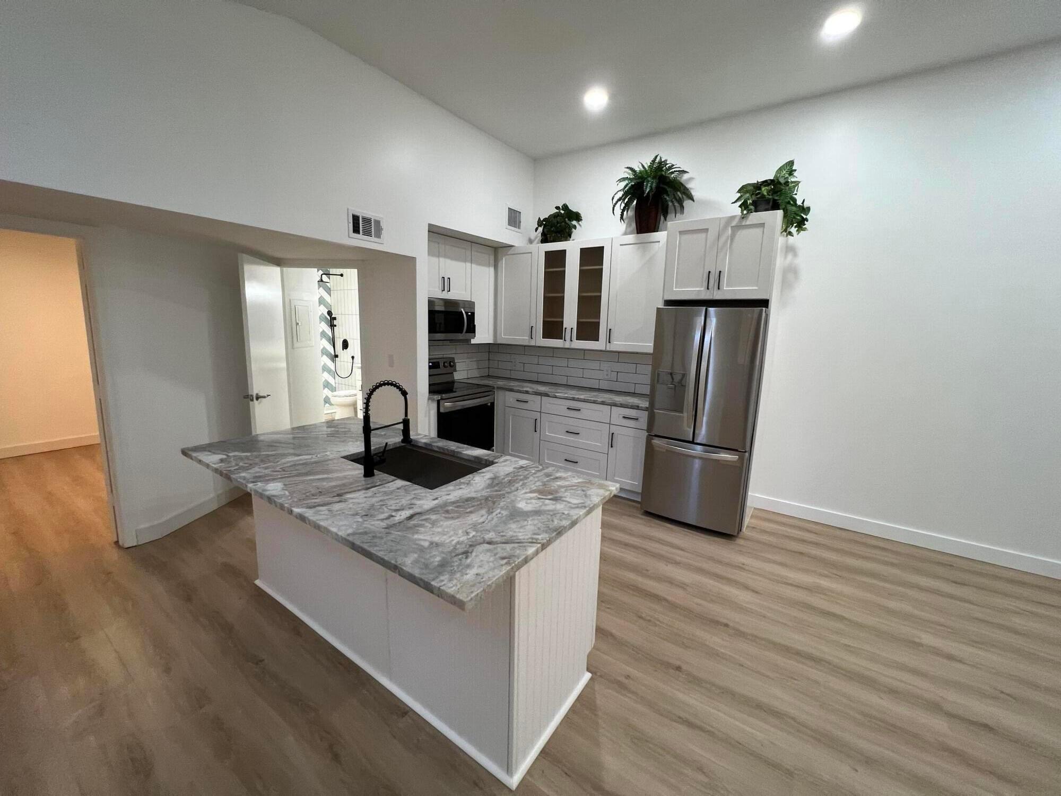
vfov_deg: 89.9
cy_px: 398
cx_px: 530
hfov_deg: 106.2
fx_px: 398
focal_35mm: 13
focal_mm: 1.57
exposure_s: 1/60
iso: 200
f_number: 1.8
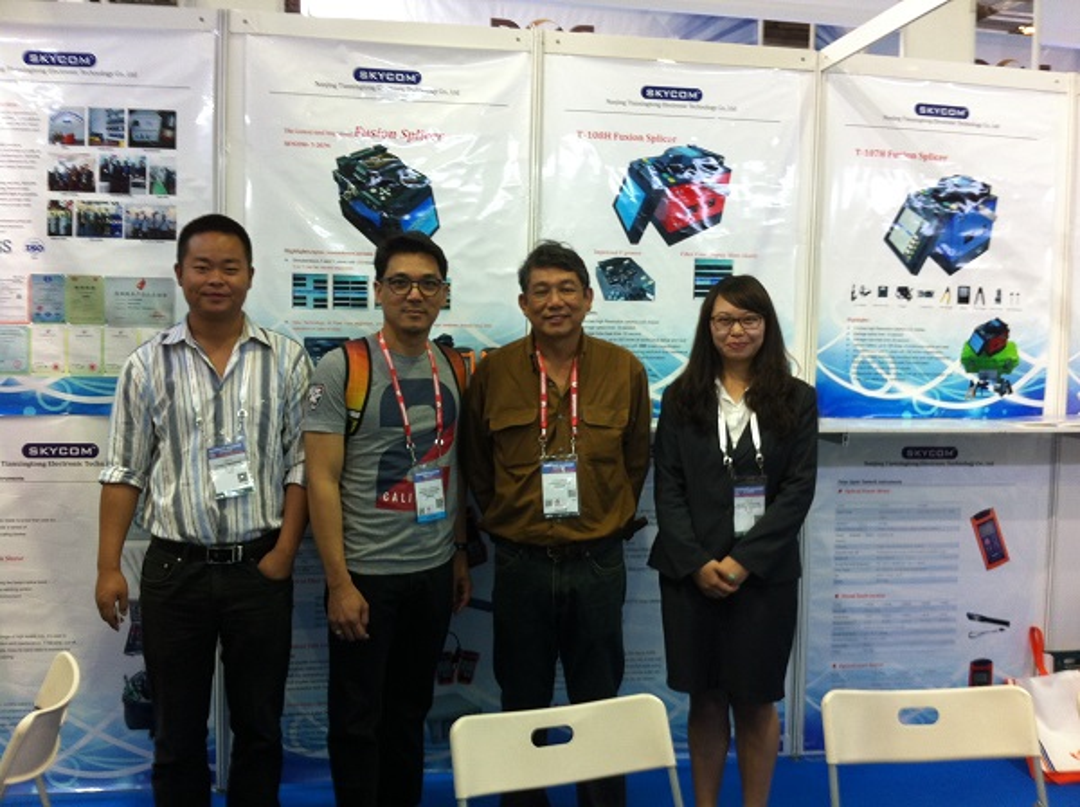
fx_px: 1090
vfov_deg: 40.6
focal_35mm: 35
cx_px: 540
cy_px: 404
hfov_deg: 52.7
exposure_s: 1/15
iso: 80
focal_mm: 3.85
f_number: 2.8
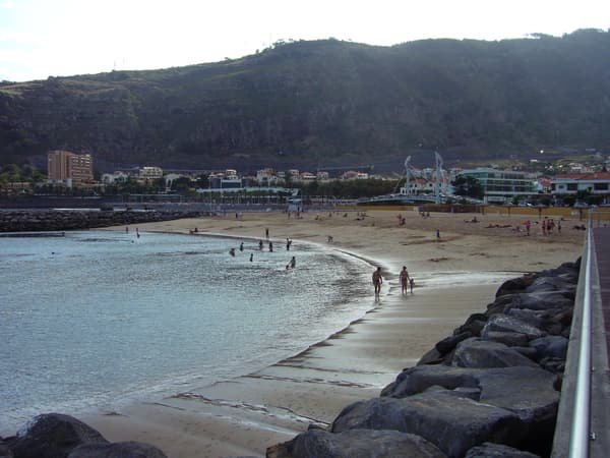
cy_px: 229
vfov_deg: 40.7
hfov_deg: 52.6
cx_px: 305
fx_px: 617
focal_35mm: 35
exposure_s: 1/400
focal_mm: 5.8
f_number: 5.6
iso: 100
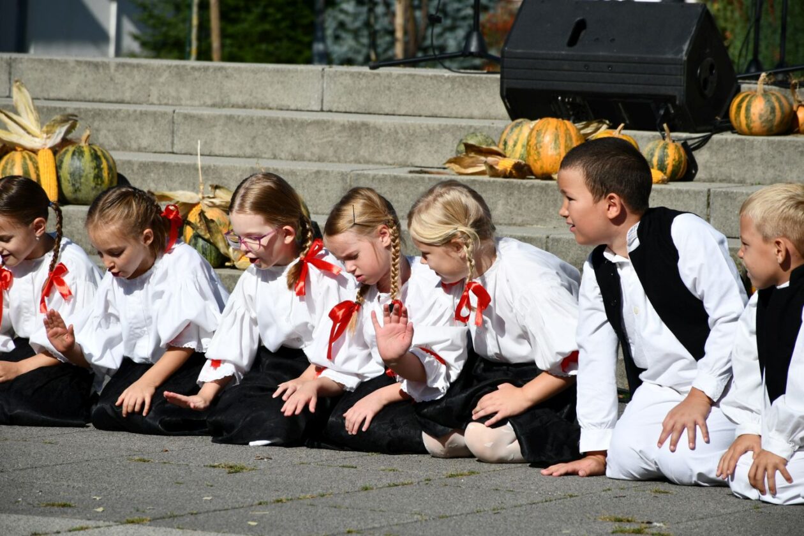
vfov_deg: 6.5
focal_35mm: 210
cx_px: 402
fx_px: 4690
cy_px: 268
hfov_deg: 9.8
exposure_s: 1/640
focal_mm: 140
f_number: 9
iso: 100
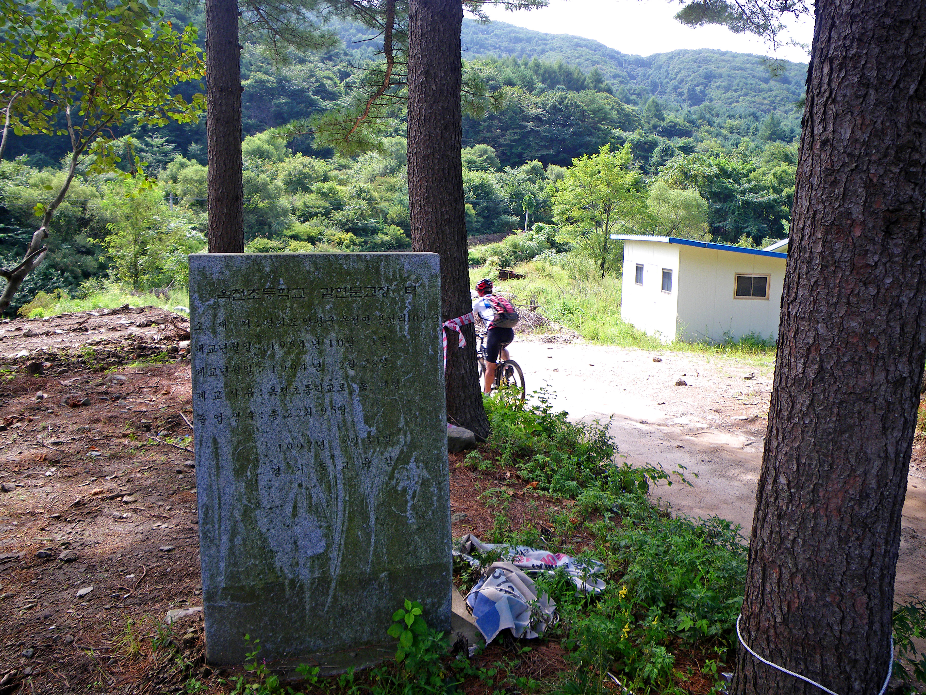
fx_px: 749
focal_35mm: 28
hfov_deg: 63.4
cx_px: 463
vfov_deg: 49.7
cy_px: 348
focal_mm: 5
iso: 50
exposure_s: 1/80
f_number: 3.5
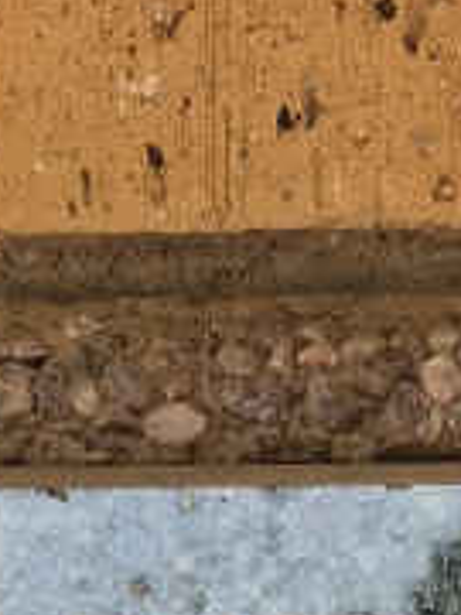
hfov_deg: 9.5
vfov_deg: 10.5
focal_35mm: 153
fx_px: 2717
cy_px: 1623
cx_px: 666
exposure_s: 1/180
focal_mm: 5.4
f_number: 1.8
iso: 100
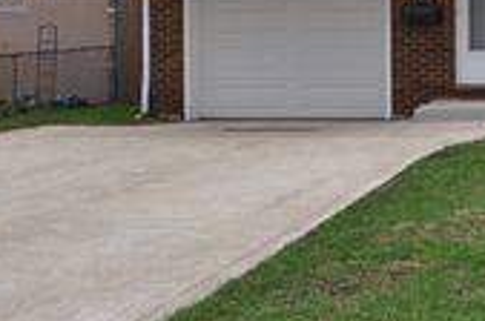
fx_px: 1076
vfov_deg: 16.5
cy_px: -23
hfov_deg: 22.6
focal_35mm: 80
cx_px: 637
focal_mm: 18
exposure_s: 1/200
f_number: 9
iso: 200
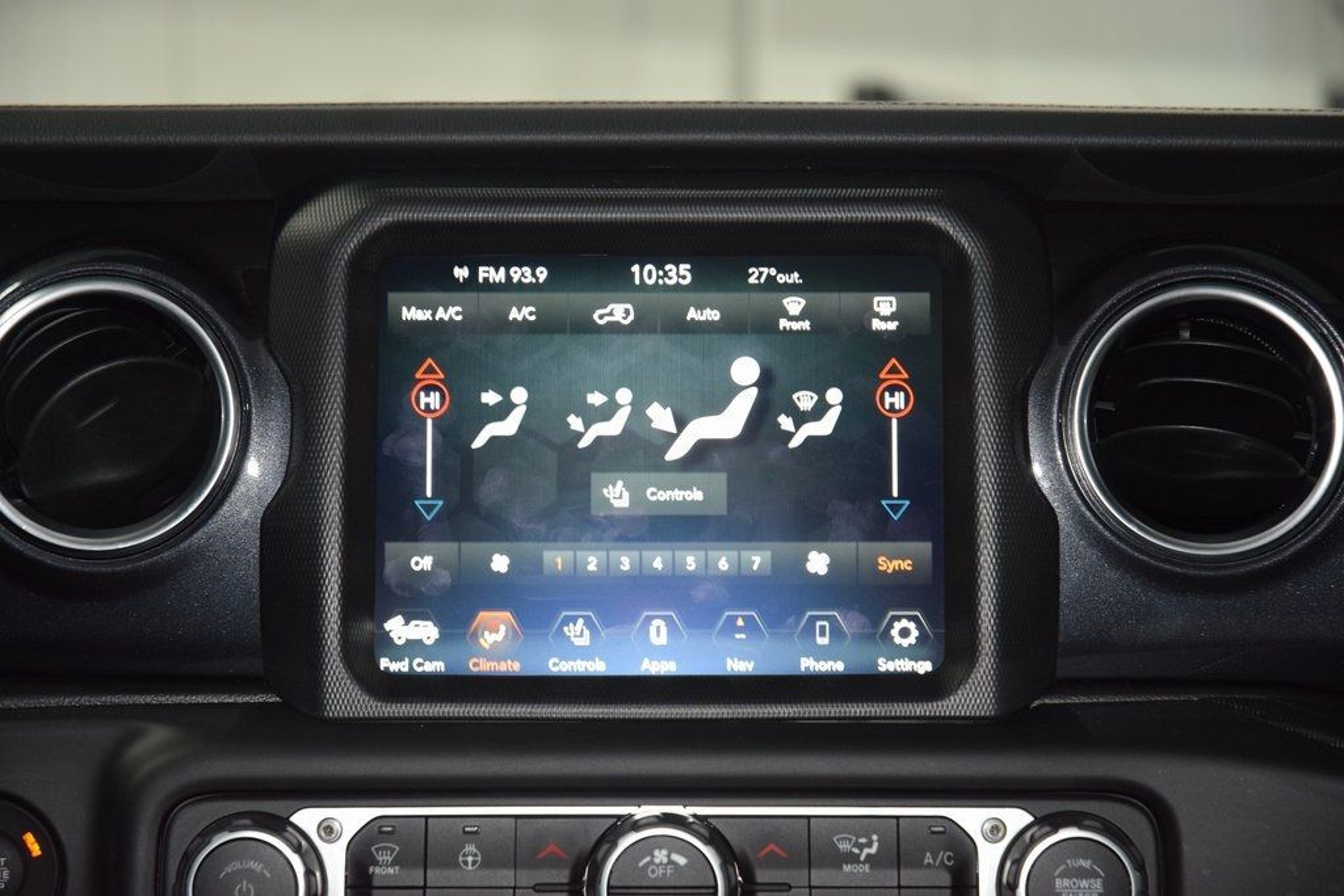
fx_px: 3920
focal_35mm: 105
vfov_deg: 13.0
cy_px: 448
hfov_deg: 19.5
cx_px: 672
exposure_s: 1/60
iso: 1400
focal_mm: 70
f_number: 4.5
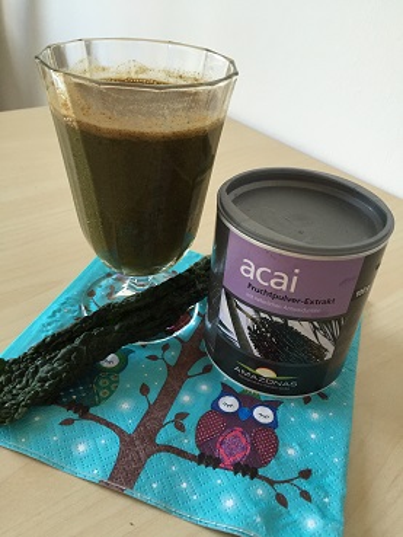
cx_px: 202
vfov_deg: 61.6
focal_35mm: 29
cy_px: 268
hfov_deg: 48.3
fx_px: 450
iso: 50
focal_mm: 4.15
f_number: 2.2
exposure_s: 1/30
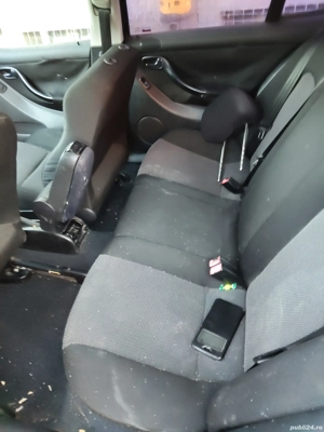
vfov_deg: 69.4
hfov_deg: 54.9
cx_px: 162
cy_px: 216
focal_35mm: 25
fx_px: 312
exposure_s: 1/16.7
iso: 1332
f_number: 1.8
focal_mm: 4.15
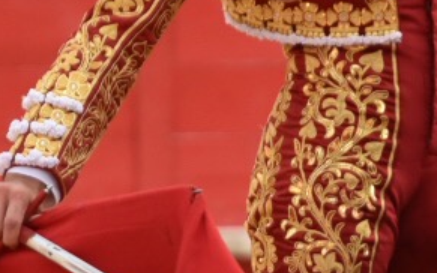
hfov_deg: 1.6
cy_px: 308
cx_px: 463
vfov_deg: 1.0
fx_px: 15557
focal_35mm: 1306
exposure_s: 1/640
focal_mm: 230
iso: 1100
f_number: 5.6
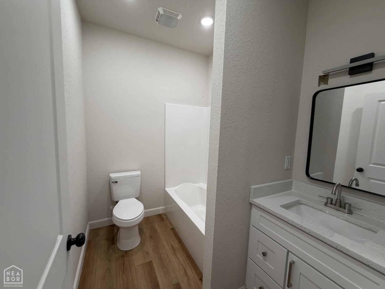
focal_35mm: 14
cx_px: 192
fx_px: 156
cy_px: 144
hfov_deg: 102.1
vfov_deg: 85.7
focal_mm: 2.22
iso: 200
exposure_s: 1/120
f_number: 2.2
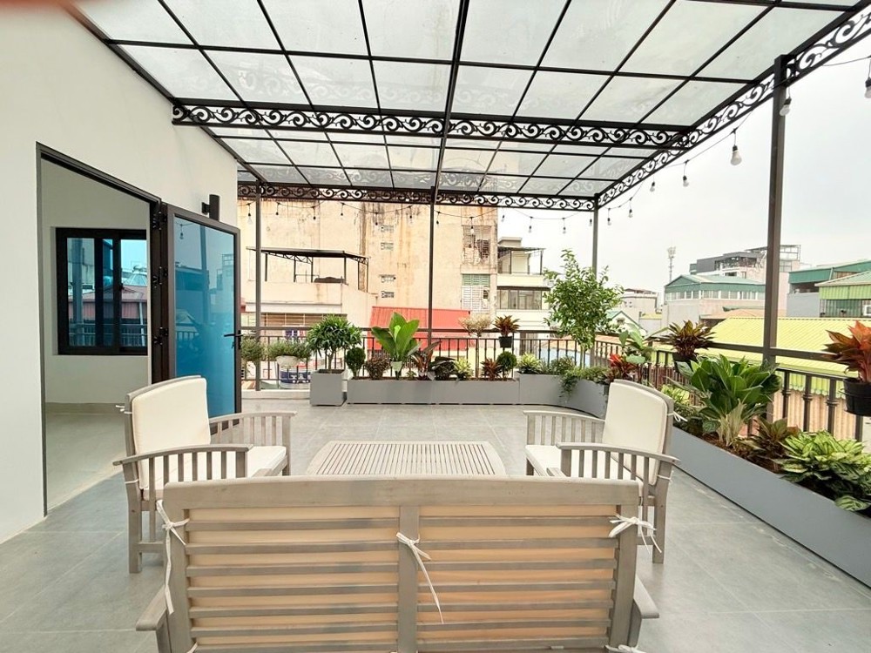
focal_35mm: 14
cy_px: 326
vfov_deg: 85.7
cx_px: 436
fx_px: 352
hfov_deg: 102.1
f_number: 2.2
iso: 50
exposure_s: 1/651
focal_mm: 2.22
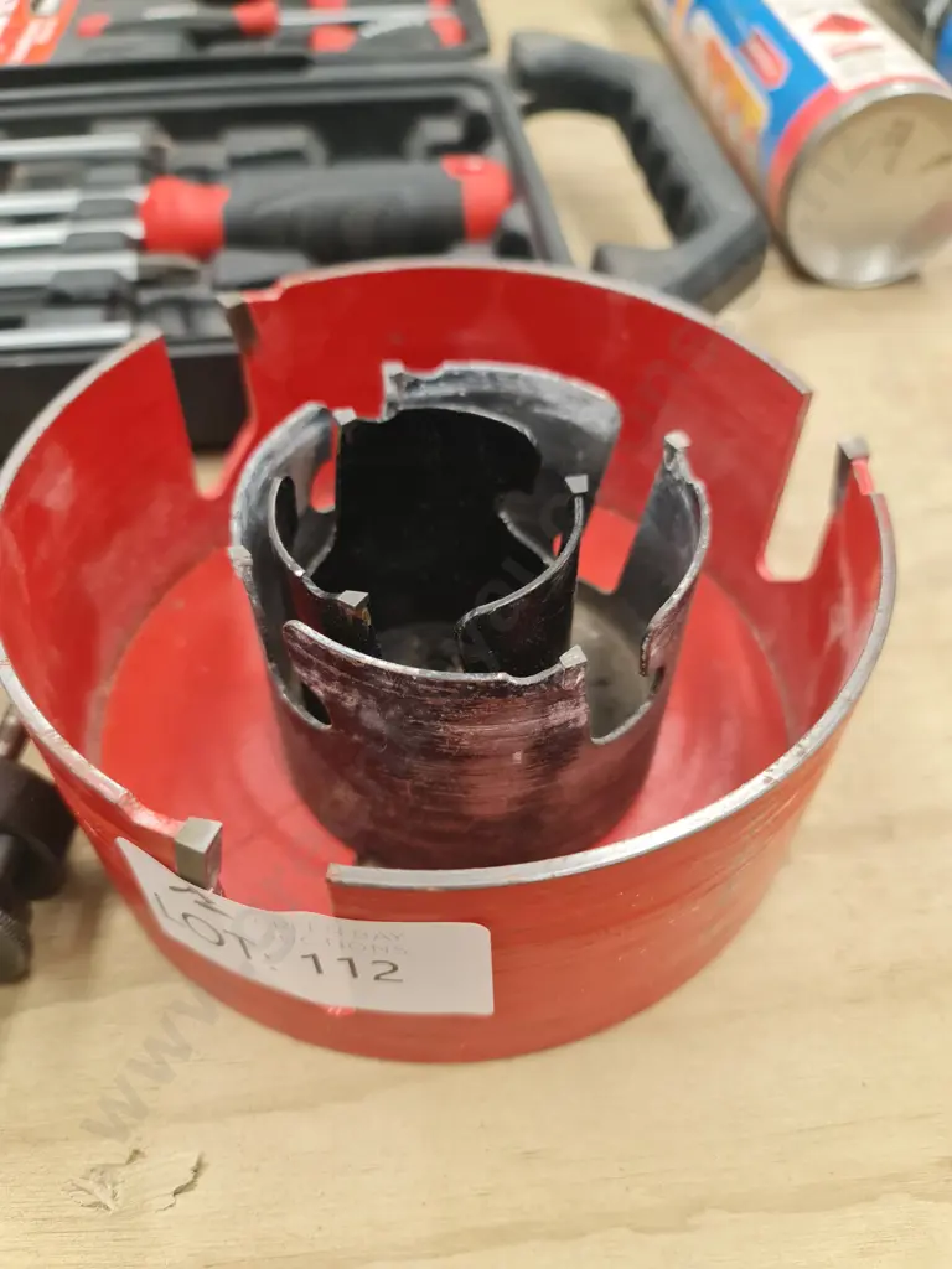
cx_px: 476
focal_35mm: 25
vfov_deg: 69.4
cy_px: 634
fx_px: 917
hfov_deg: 54.9
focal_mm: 7
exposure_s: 1/120
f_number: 1.8
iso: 125
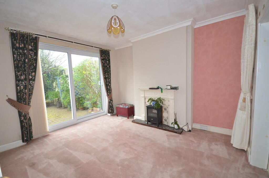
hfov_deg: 100.5
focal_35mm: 15
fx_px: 112
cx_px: 134
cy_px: 89
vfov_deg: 77.1
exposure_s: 1/60
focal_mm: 10
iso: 250
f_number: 4
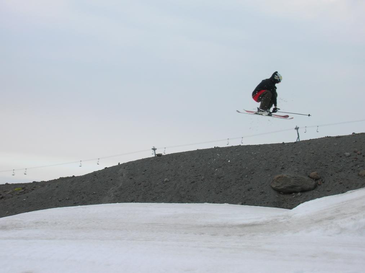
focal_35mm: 58
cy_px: 136
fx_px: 611
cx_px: 182
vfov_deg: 25.2
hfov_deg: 33.3
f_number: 5.9
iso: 50
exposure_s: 1/432
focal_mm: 9.7
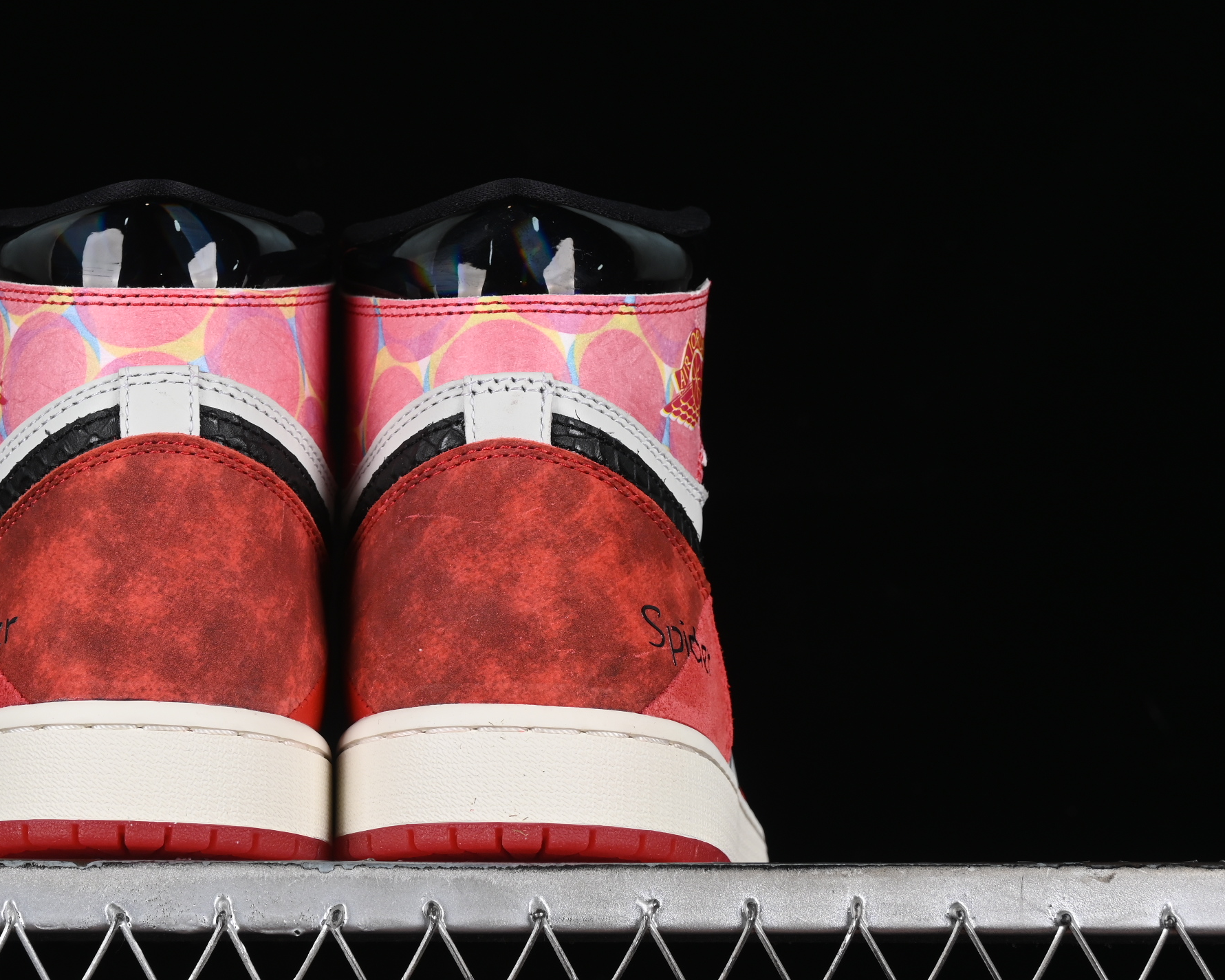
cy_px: 465
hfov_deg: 17.4
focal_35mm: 110
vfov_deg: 14.0
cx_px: 333
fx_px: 3988
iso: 160
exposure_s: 1/80
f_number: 8
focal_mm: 50
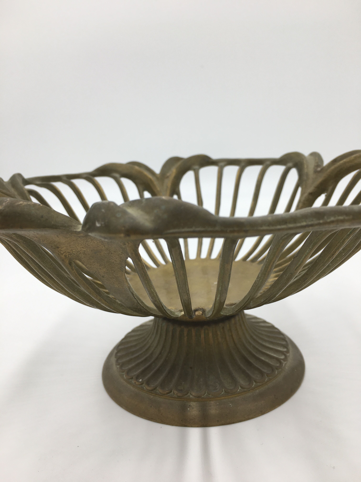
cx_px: 180
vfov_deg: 61.7
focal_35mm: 29
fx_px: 403
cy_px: 241
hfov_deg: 48.2
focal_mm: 4.15
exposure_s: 1/133
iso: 25
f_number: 2.2
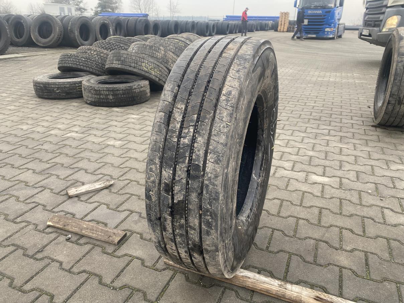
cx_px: 202
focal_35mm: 26
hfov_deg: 67.3
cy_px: 152
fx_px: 303
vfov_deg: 53.1
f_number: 1.8
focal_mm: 4.25
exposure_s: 1/121
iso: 80
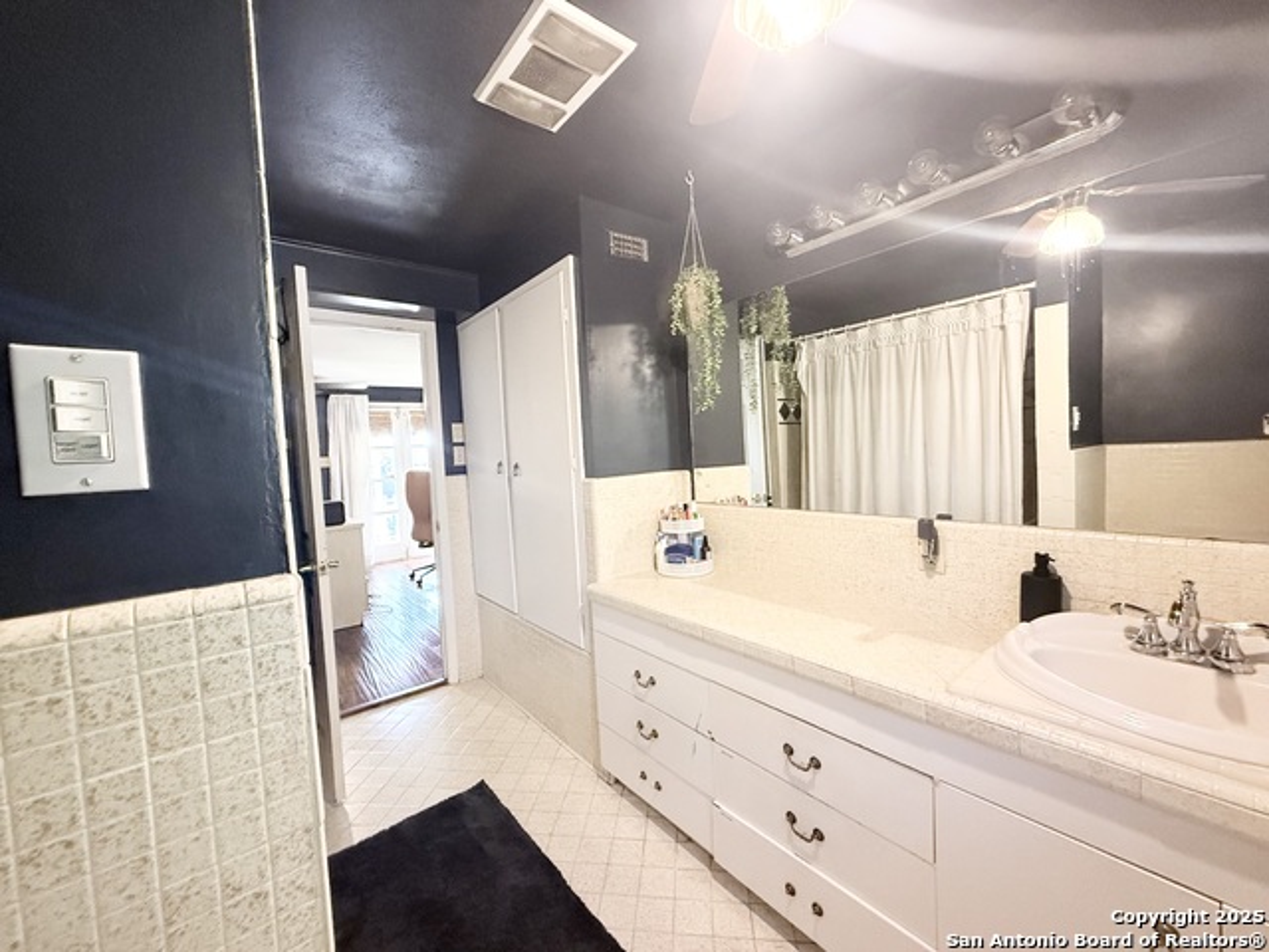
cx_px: 634
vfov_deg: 85.7
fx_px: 513
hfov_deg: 102.1
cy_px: 476
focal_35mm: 14
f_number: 2.2
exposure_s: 1/60
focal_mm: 2.22
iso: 800
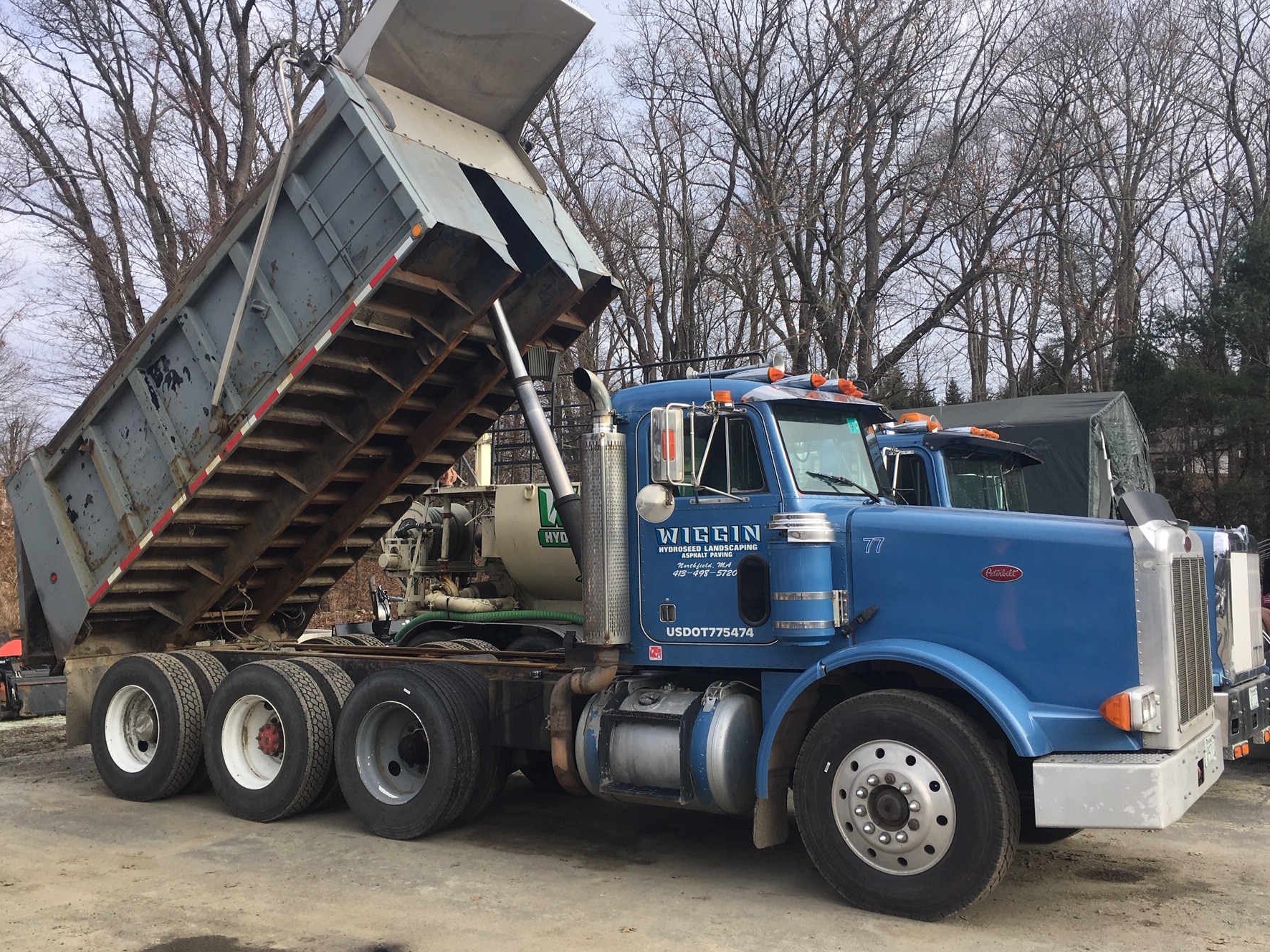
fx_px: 1211
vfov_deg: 42.9
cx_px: 605
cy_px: 455
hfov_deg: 55.3
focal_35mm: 33
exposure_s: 1/620
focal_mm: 4.15
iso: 25
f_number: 2.2
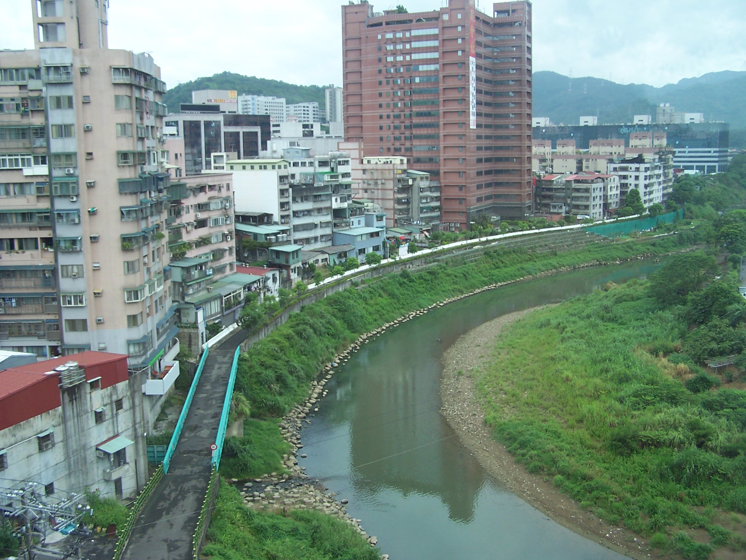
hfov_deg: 49.0
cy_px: 280
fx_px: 819
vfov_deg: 37.7
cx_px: 373
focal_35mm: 38
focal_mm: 6.3
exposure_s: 1/500
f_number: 2.8
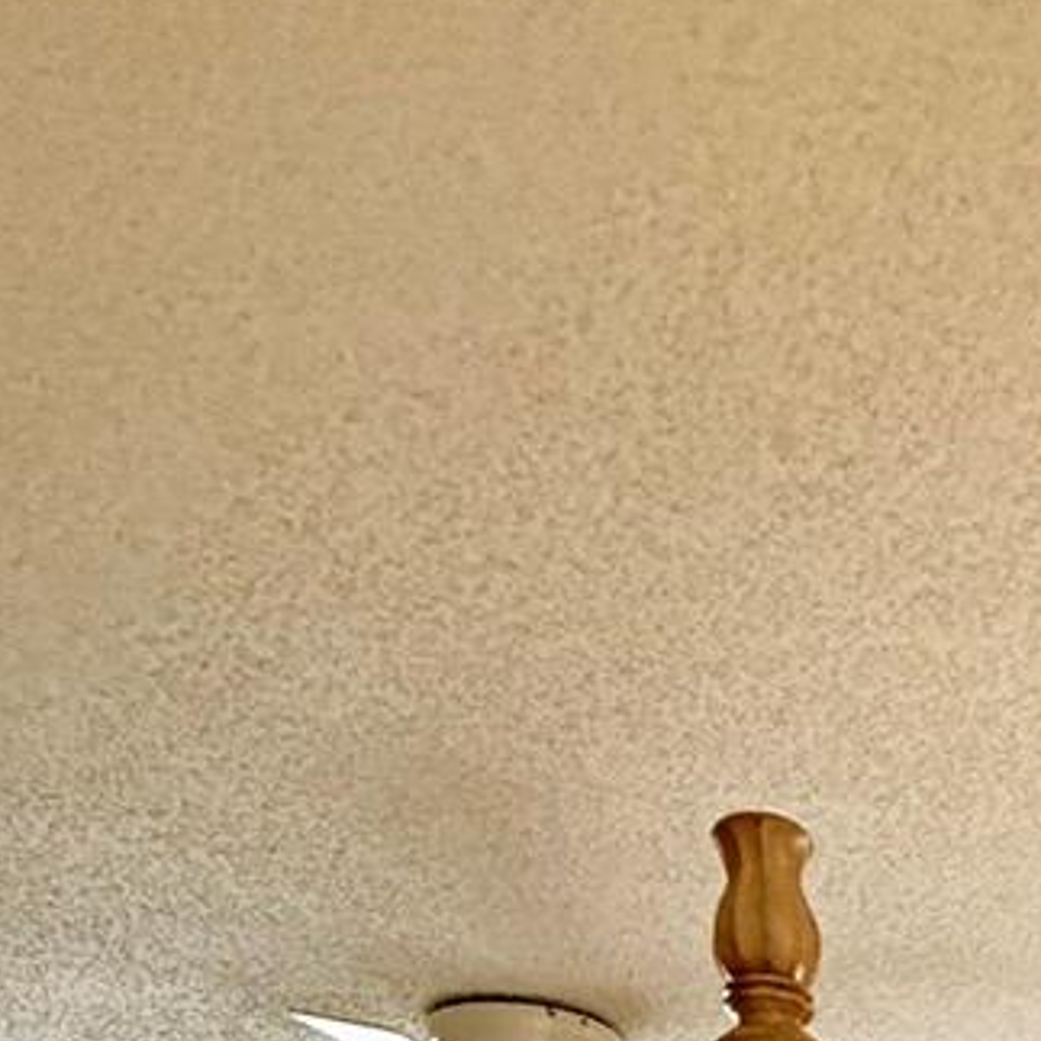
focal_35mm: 46
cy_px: 1785
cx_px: 1189
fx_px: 1565
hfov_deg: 31.8
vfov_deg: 23.3
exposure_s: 1/60
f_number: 2.2
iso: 500
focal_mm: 2.22
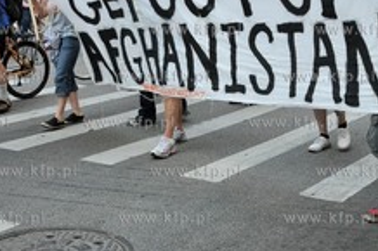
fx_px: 692
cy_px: 52
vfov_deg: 20.4
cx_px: 257
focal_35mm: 66
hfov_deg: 30.3
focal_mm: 24
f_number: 8
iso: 400
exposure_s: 1/250
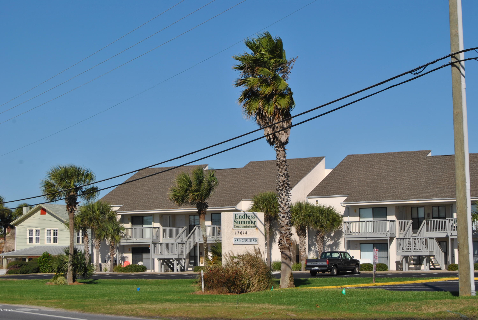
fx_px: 1097
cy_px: 160
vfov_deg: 16.6
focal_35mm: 82
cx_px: 239
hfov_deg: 24.6
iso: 100
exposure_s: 1/320
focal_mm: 55
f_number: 9
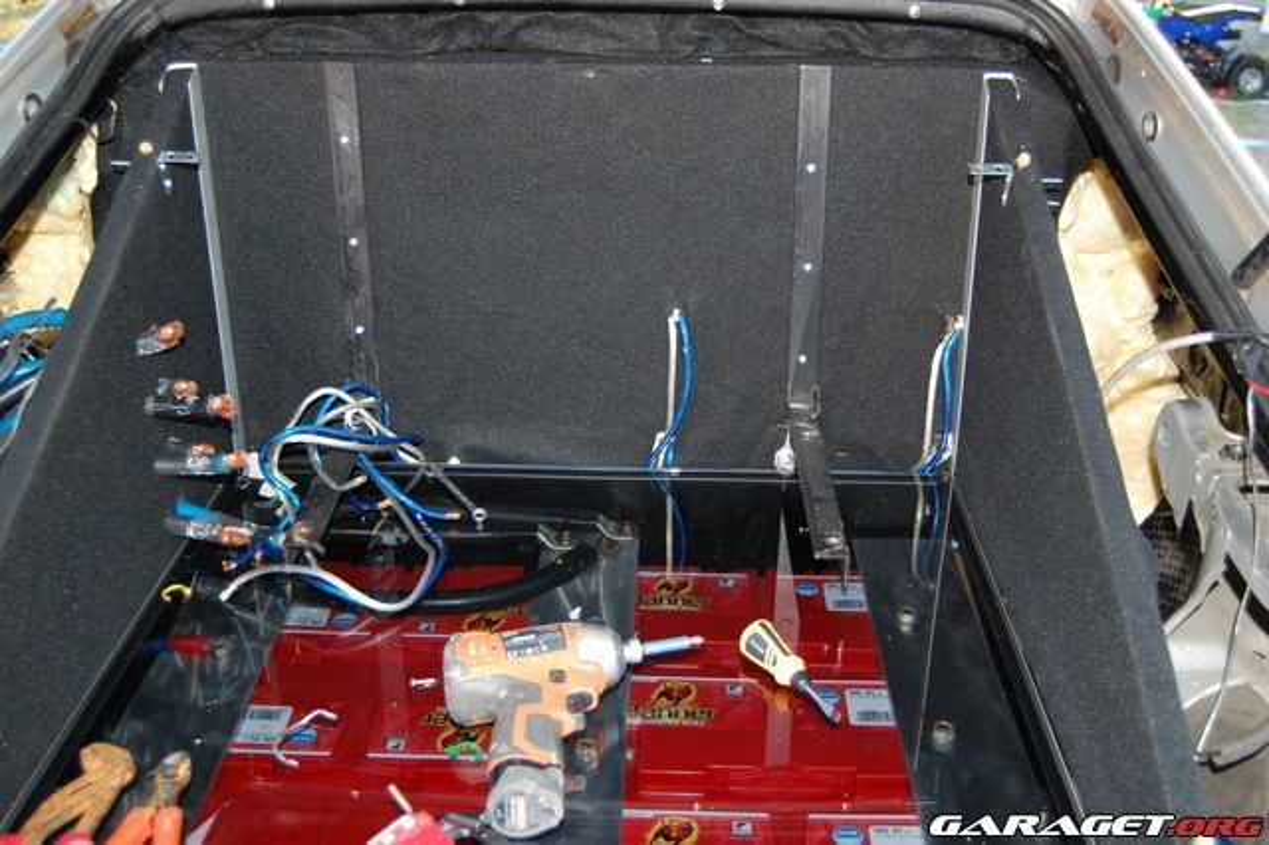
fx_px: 1374
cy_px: 422
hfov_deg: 49.6
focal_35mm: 39
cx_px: 634
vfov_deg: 34.2
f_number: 4
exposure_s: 1/60
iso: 400
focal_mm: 26
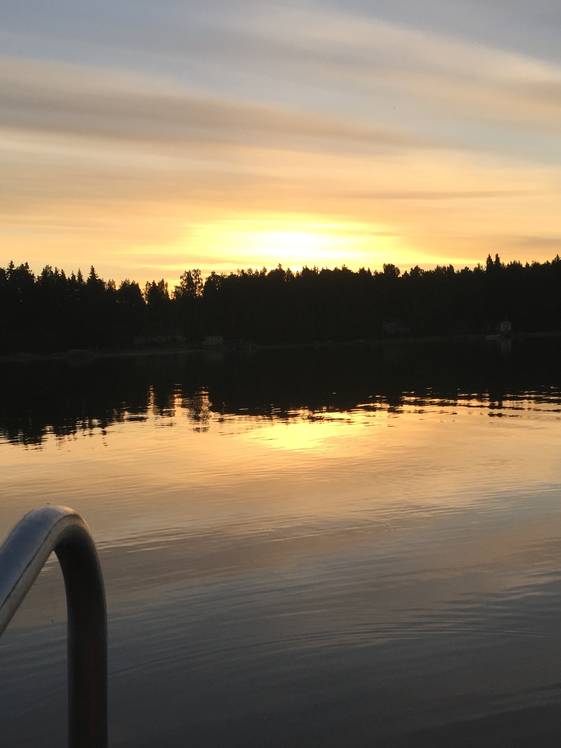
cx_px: 308
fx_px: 994
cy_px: 464
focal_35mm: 46
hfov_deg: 31.5
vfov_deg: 41.0
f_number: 2.2
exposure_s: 1/920
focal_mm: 4.15
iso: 32
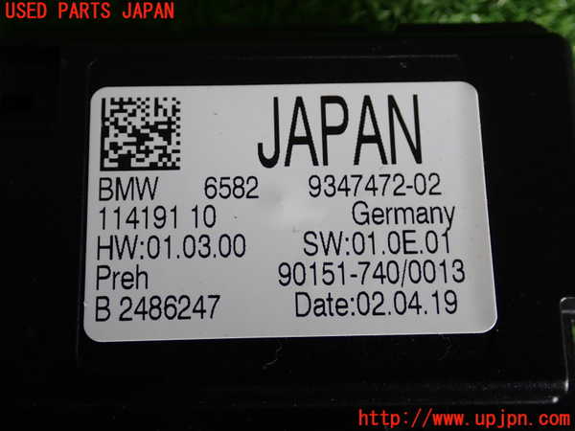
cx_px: 288
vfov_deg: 29.1
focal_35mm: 50
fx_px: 831
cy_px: 216
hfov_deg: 38.2
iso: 200
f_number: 3.2
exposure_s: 1/80
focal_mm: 9.01
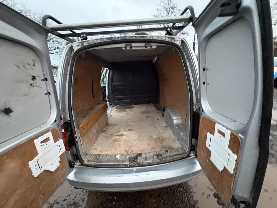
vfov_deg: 85.7
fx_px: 112
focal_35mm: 14
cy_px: 104
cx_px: 138
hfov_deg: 102.1
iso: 1000
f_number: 2.2
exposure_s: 1/30
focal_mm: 2.22
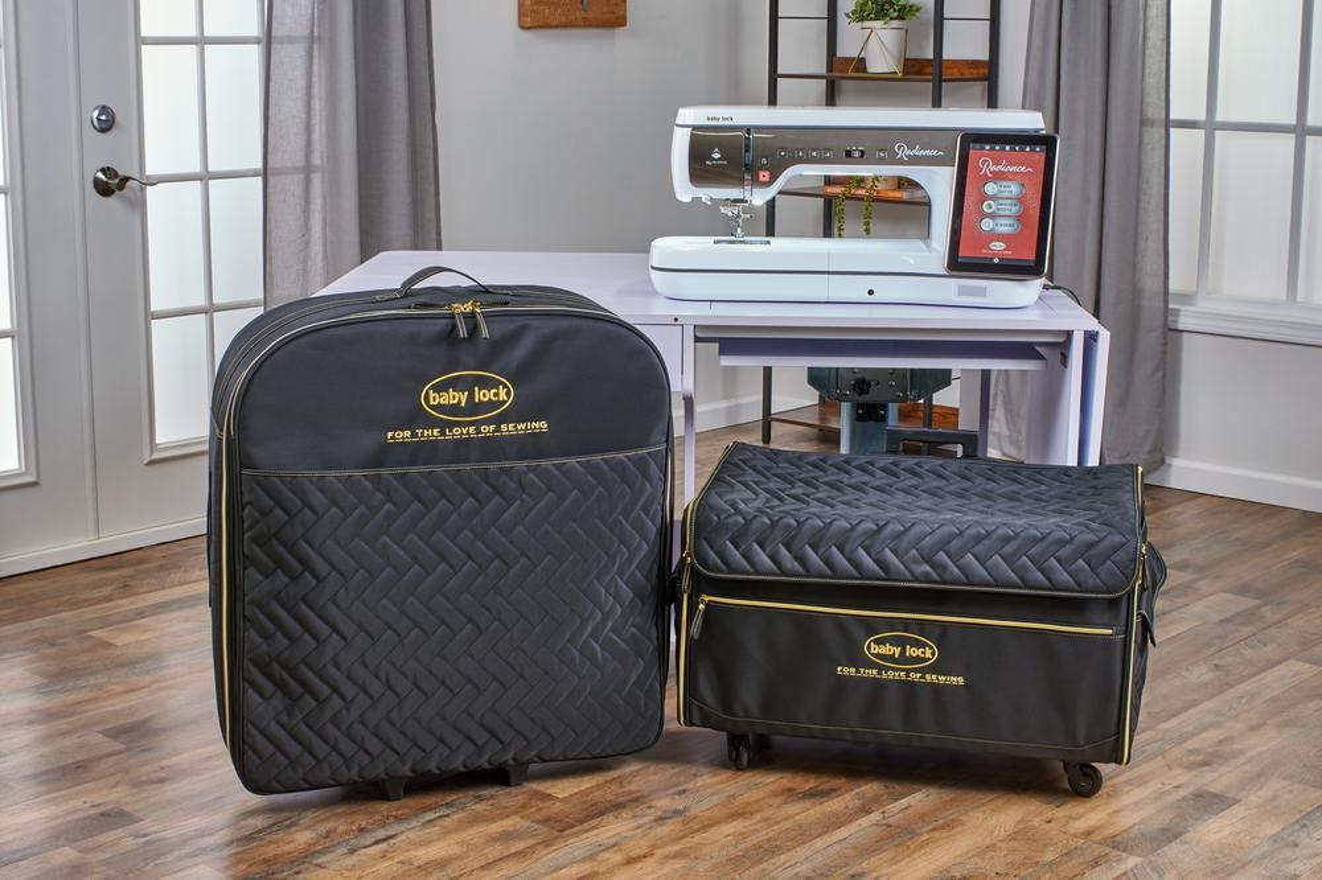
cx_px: 661
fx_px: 1927
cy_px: 440
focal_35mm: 52
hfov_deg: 37.9
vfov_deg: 25.7
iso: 200
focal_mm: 35
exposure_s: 1/5
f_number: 11
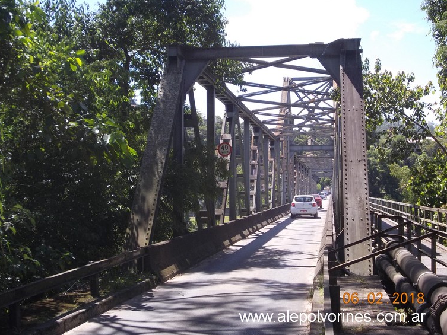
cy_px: 168
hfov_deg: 31.7
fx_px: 788
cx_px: 220
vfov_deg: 24.0
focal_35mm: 61
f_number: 4
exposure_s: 1/500
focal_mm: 8.5
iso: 140
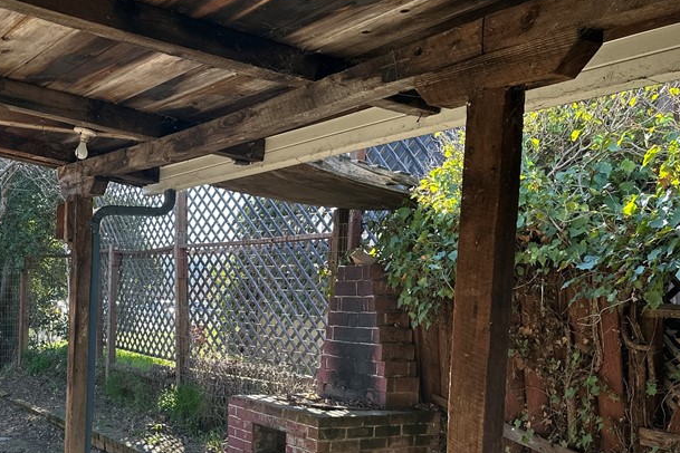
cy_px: 349
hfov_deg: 44.8
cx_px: 171
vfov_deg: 31.2
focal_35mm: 42
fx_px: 793
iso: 80
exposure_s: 1/450
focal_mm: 6.86
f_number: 1.78
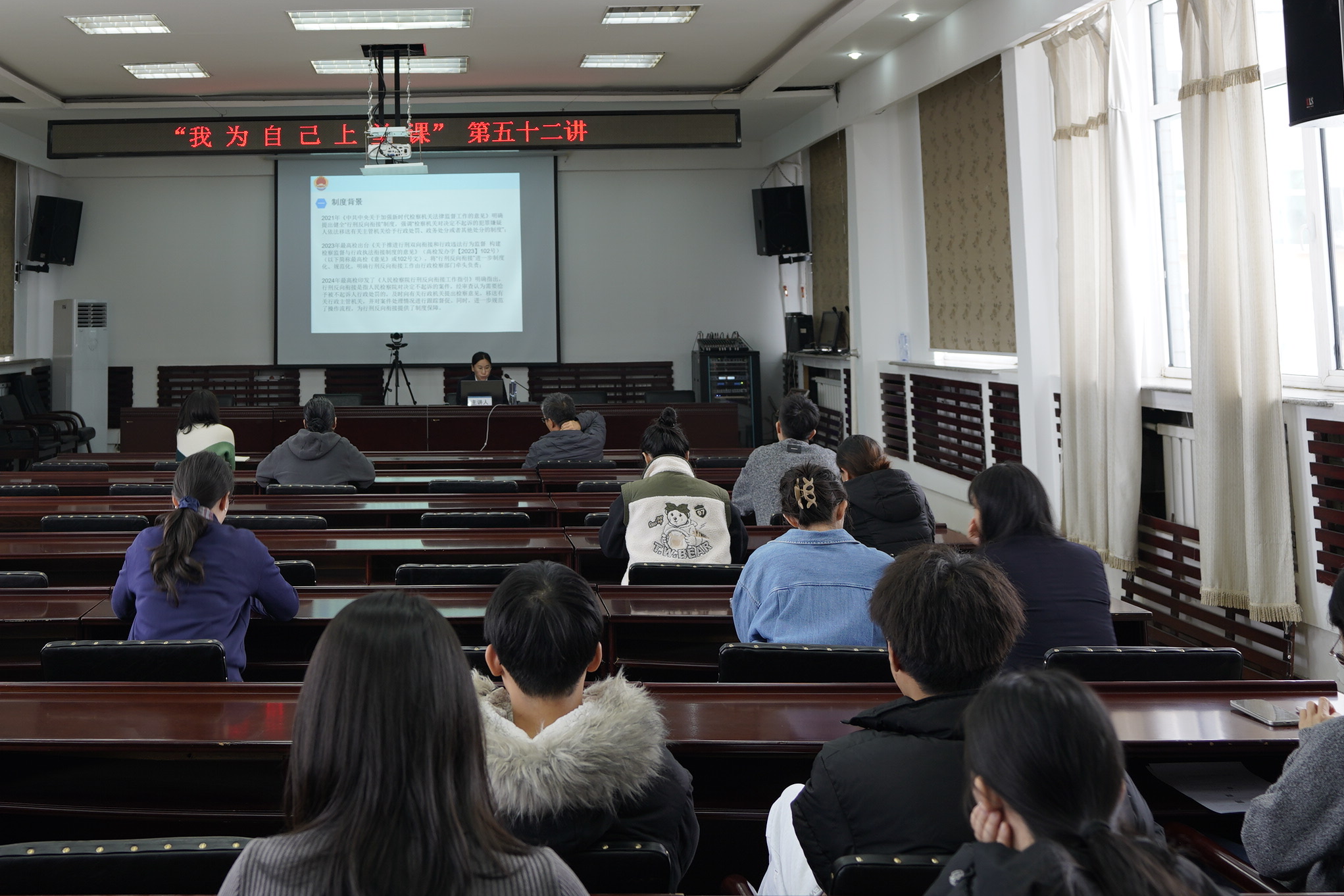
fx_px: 1456
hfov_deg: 48.4
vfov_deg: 33.2
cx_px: 405
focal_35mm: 39
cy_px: 176
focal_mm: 20
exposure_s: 1/30
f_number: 2.8
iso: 125
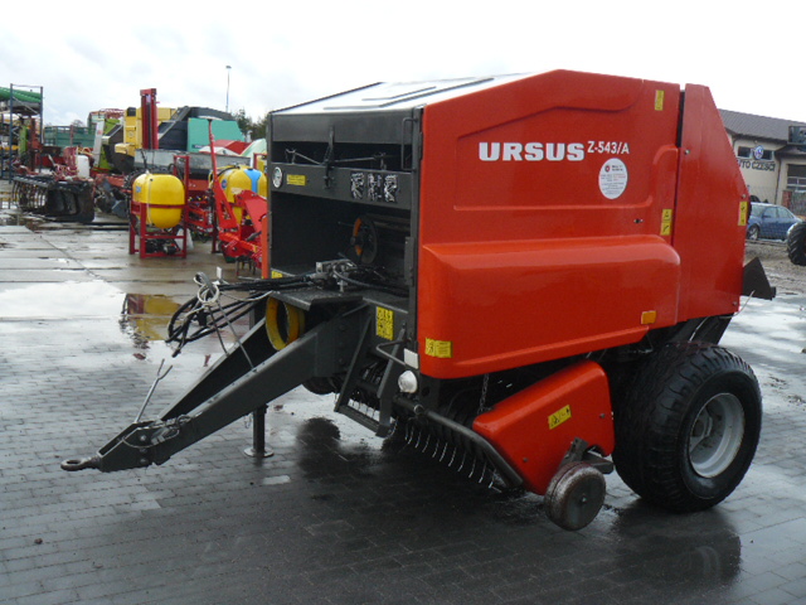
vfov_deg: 39.7
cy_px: 302
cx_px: 403
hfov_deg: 51.4
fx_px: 838
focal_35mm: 36
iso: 100
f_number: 4
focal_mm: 6
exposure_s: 1/125
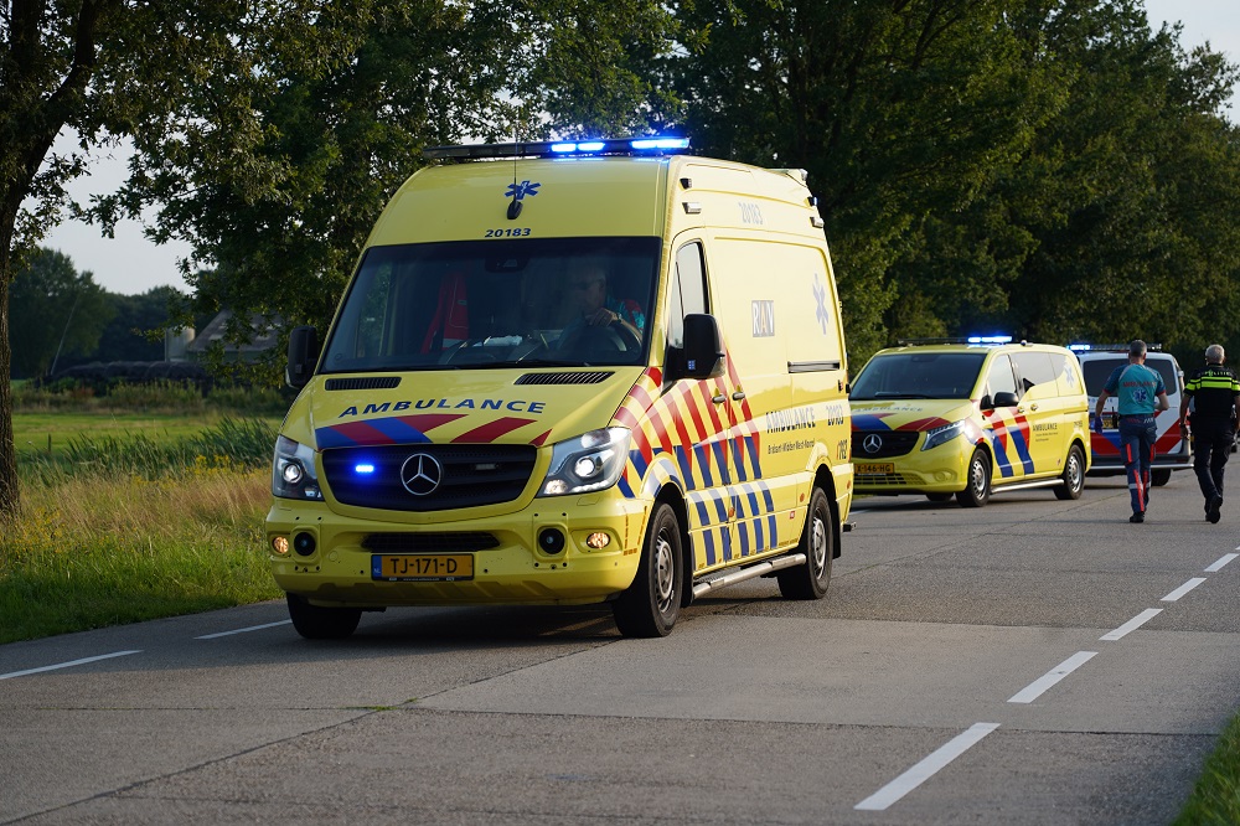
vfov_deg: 13.0
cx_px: 620
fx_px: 3615
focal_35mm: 105
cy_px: 413
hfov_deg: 19.5
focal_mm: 105
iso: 100
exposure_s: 1/320
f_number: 4.5
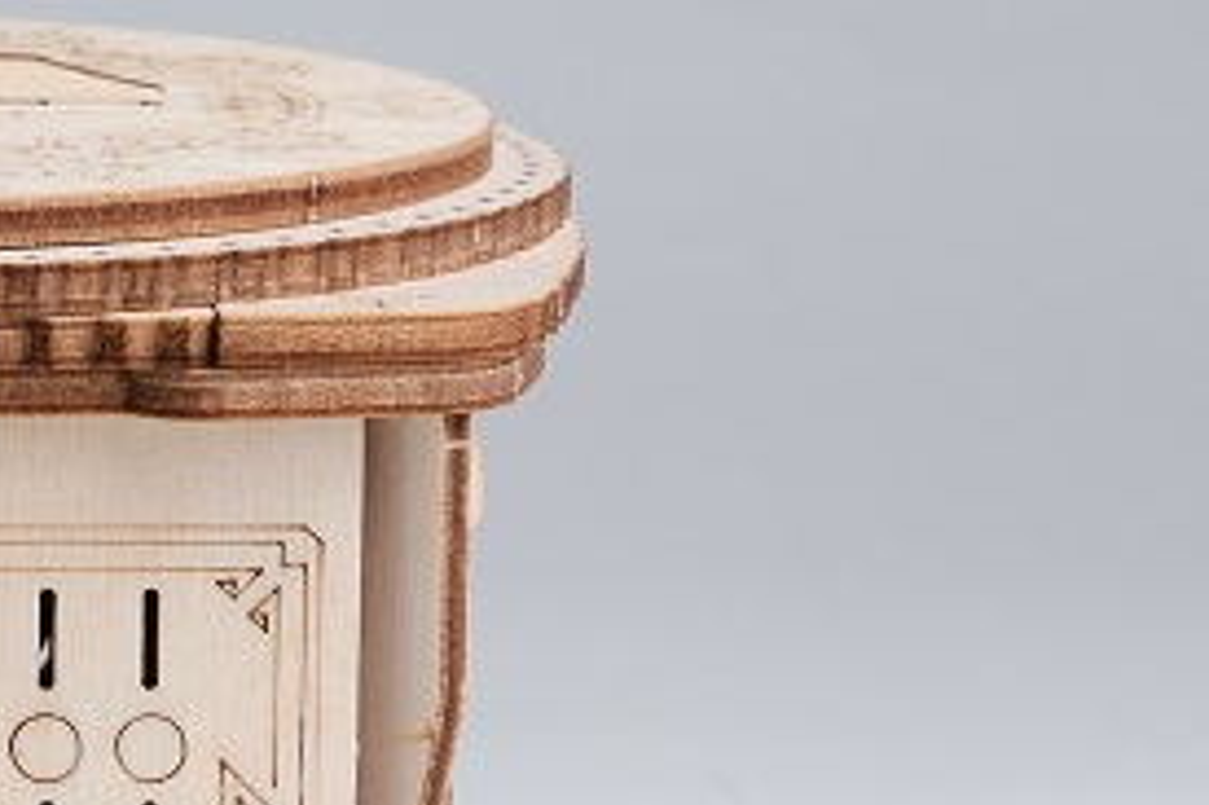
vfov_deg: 6.9
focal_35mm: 197
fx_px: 6612
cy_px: 792
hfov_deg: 10.3
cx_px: -251
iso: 125
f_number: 14
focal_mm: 35
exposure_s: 1/15
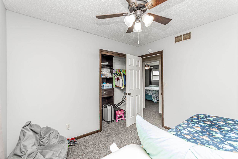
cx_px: 119
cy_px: 80
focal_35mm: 15
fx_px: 99
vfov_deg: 77.3
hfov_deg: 100.4
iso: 800
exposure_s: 1/60
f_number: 10
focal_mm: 10
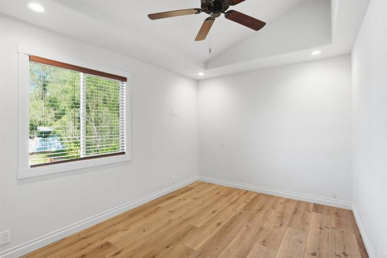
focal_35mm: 16
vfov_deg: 73.8
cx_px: 194
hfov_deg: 96.7
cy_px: 129
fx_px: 172
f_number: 11
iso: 500
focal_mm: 16
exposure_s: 1/50
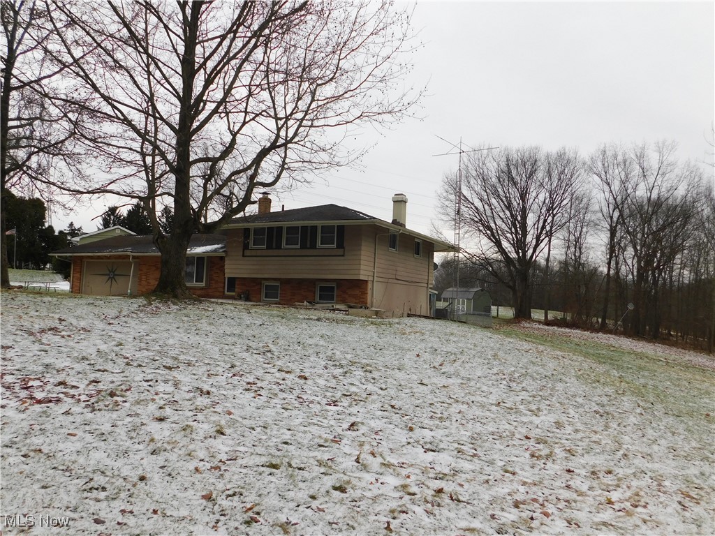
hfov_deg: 69.4
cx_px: 358
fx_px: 516
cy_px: 268
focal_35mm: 25
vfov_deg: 54.9
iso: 125
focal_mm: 4.5
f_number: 3.1
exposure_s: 1/500
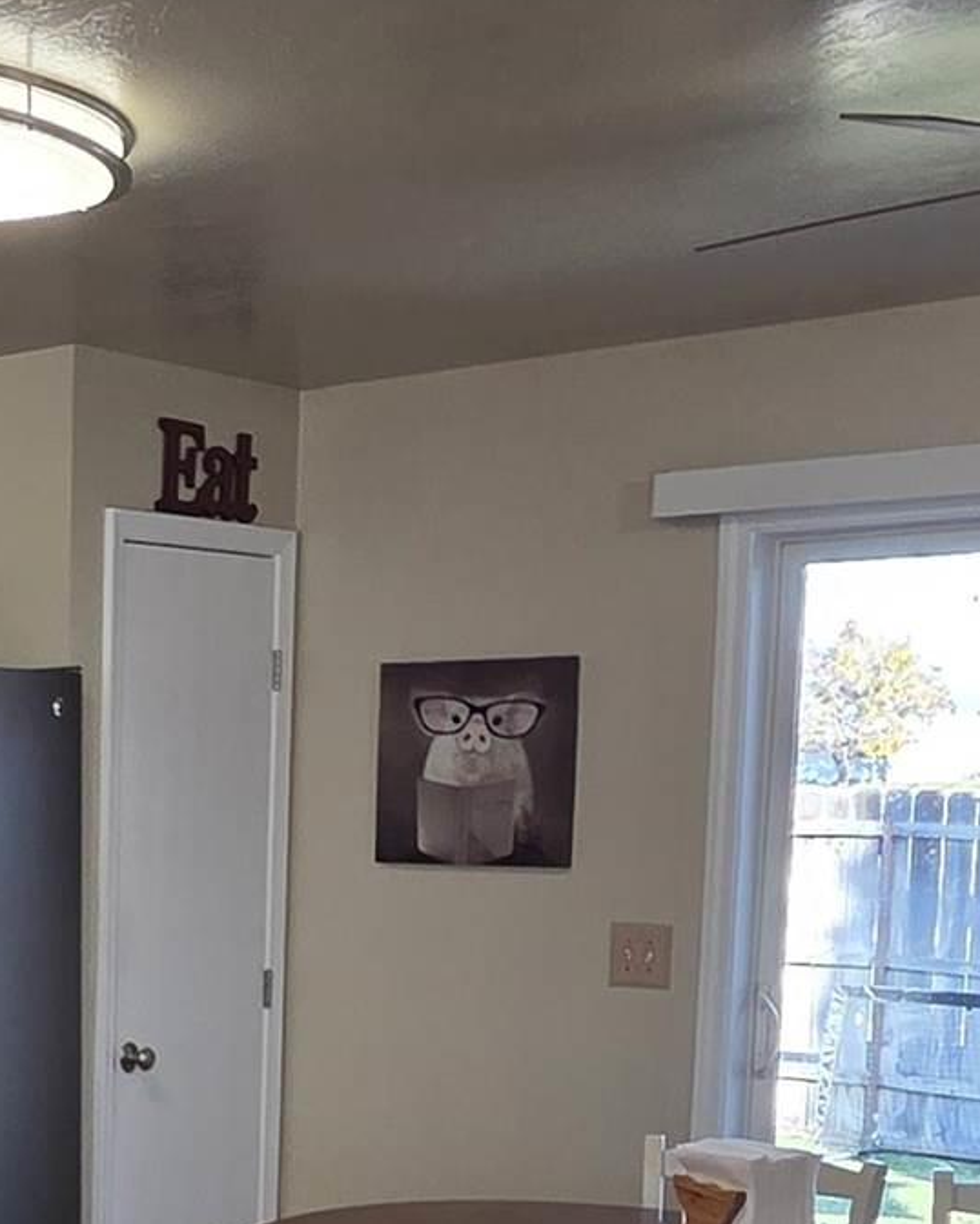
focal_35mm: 58
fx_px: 2102
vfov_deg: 31.2
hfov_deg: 23.0
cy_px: 1058
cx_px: -332
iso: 100
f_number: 2.2
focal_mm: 2.2
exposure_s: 1/120
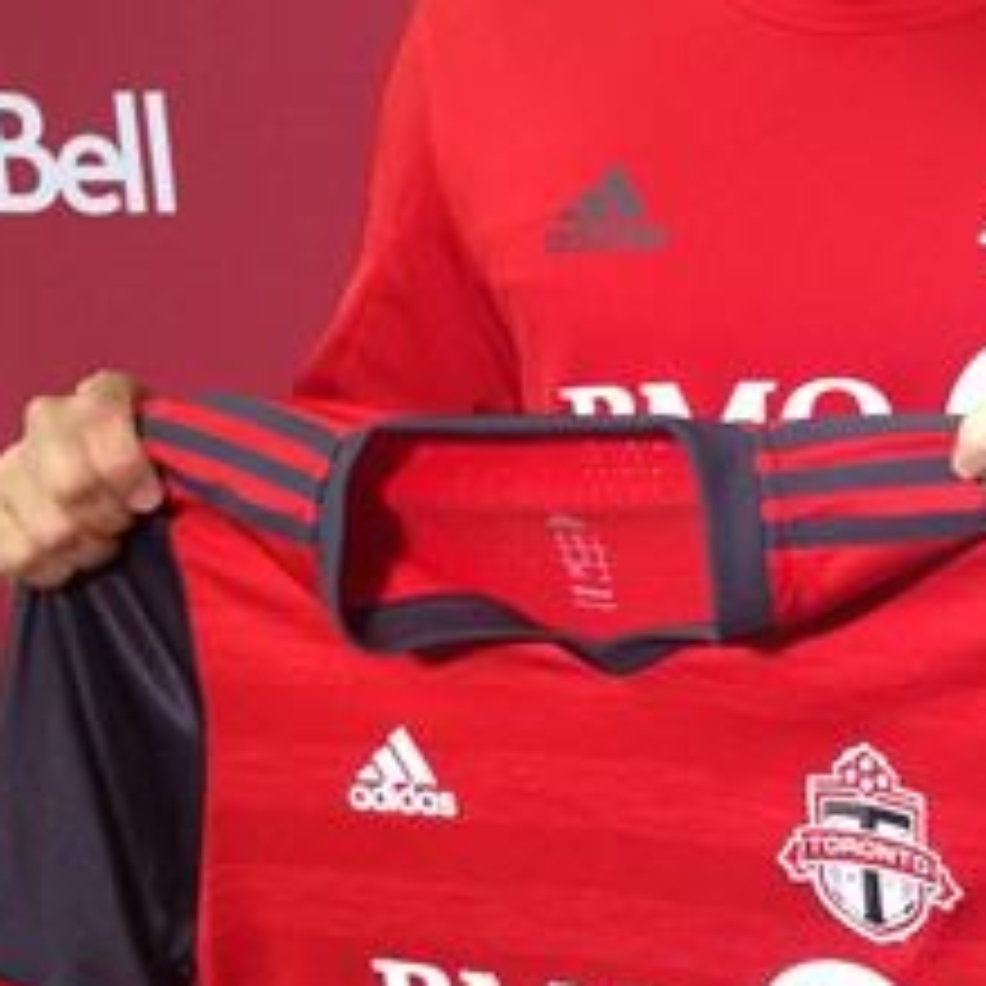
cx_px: 1288
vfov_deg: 22.5
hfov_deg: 20.7
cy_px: 234
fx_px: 2449
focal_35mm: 76
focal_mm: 4.15
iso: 160
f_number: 2.2
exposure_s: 1/30
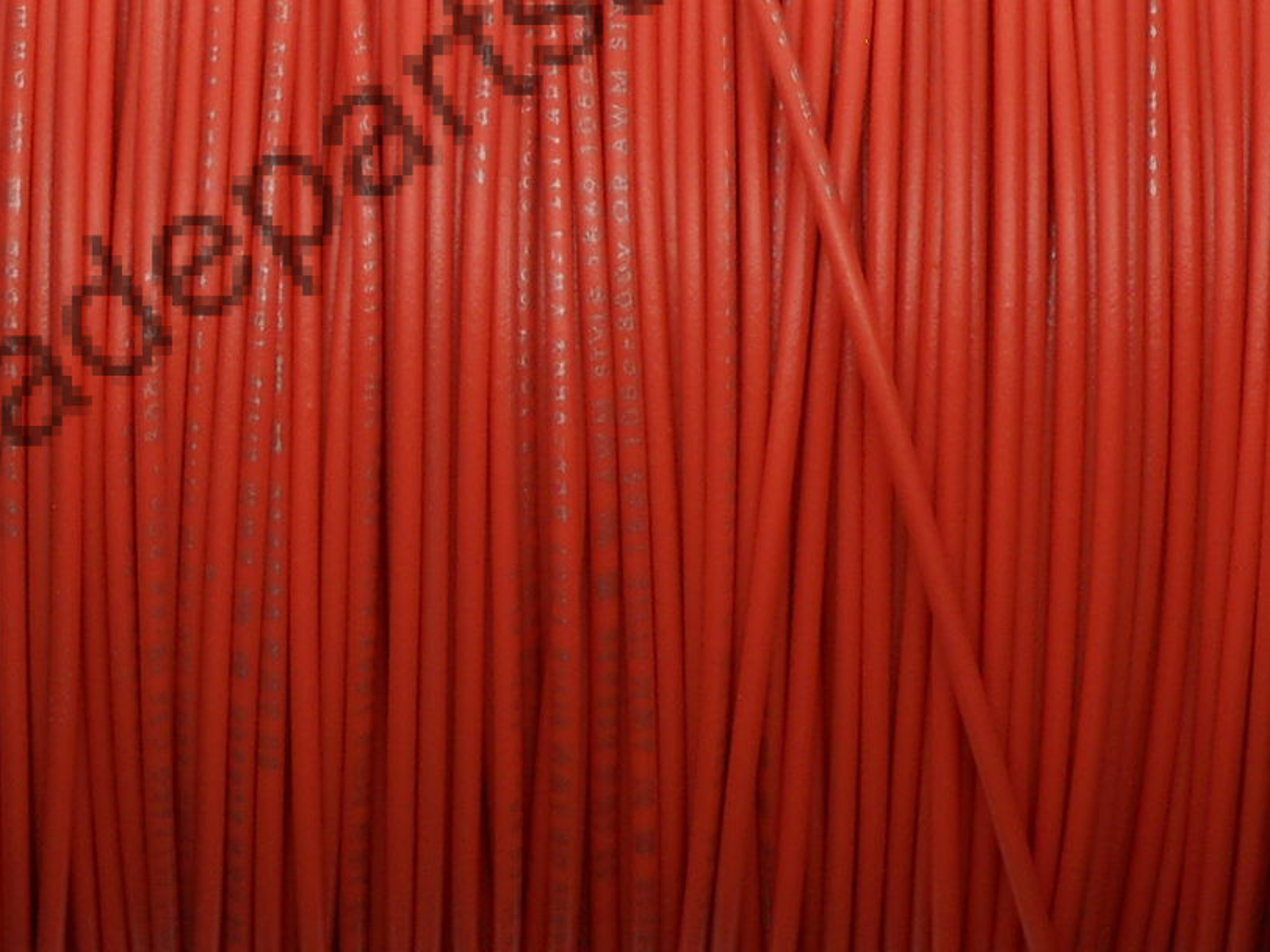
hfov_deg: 12.3
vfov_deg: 9.2
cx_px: 523
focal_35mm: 161
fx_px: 5906
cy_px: 175
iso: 80
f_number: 4.9
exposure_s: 1/80
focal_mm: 9.1
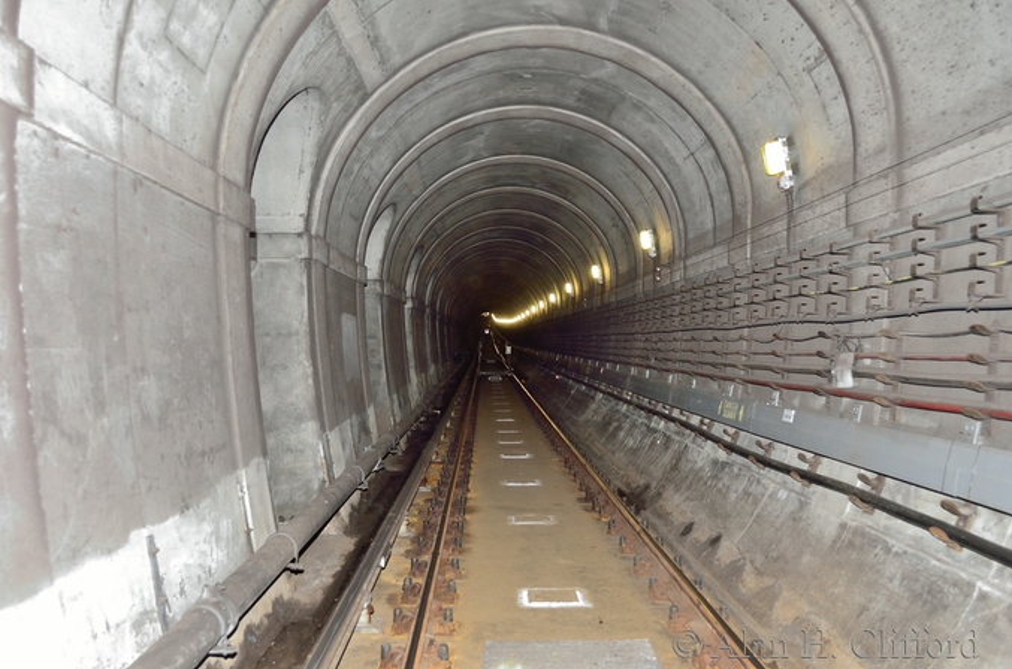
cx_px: 499
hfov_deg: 60.4
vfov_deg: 42.1
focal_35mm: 31
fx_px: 869
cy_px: 334
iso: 1600
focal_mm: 20
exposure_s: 1/80
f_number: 3.5
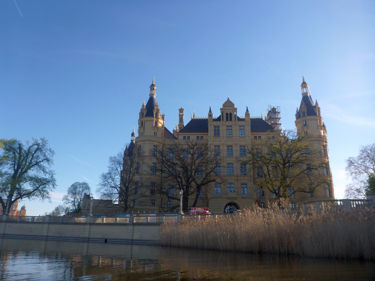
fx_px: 303
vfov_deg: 49.7
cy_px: 140
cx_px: 188
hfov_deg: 63.4
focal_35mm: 28
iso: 100
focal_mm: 4.9
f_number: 3.3
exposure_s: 1/640
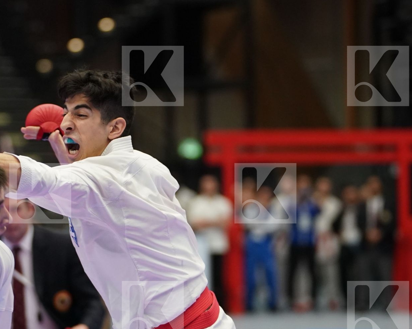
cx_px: 153
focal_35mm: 282
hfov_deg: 6.9
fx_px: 3439
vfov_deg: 5.5
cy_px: 193
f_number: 2.8
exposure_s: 1/1000
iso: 2500
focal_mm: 138
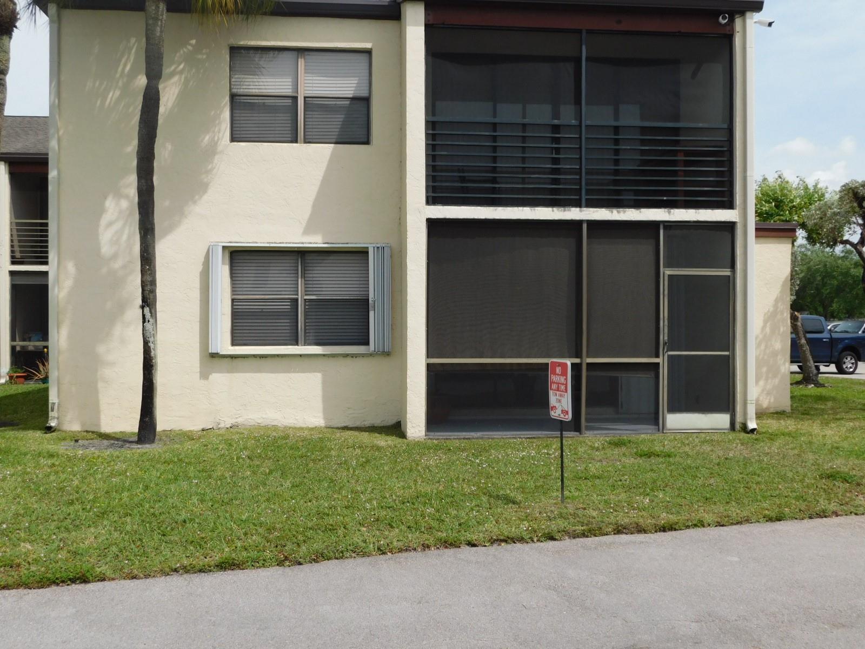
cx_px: 432
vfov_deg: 39.7
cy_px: 324
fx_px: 900
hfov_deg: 51.4
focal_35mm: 36
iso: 125
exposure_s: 1/400
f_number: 7
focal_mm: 6.3
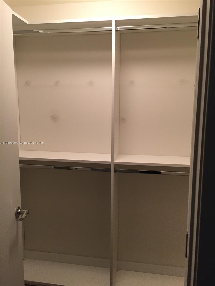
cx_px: 108
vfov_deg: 61.7
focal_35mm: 29
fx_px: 240
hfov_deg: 48.2
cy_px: 143
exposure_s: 1/30
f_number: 2.2
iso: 200
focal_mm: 4.15
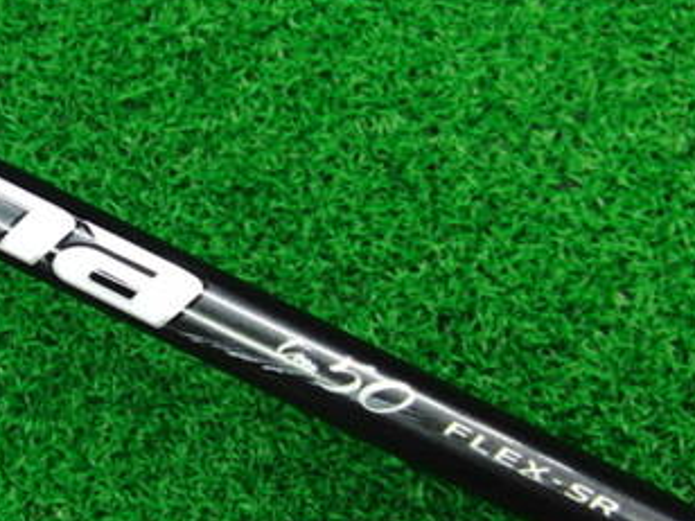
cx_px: 59
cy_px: 223
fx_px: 1546
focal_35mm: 77
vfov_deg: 19.1
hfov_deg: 24.5
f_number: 3.6
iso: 400
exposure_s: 1/30
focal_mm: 6.42
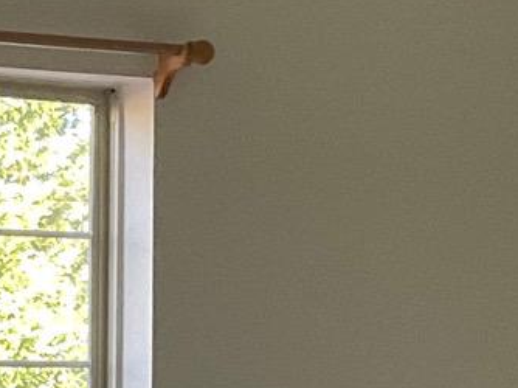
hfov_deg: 11.1
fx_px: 2662
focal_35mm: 178
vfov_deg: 8.0
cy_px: 703
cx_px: 216
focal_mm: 3
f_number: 1.8
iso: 80
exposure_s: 1/60
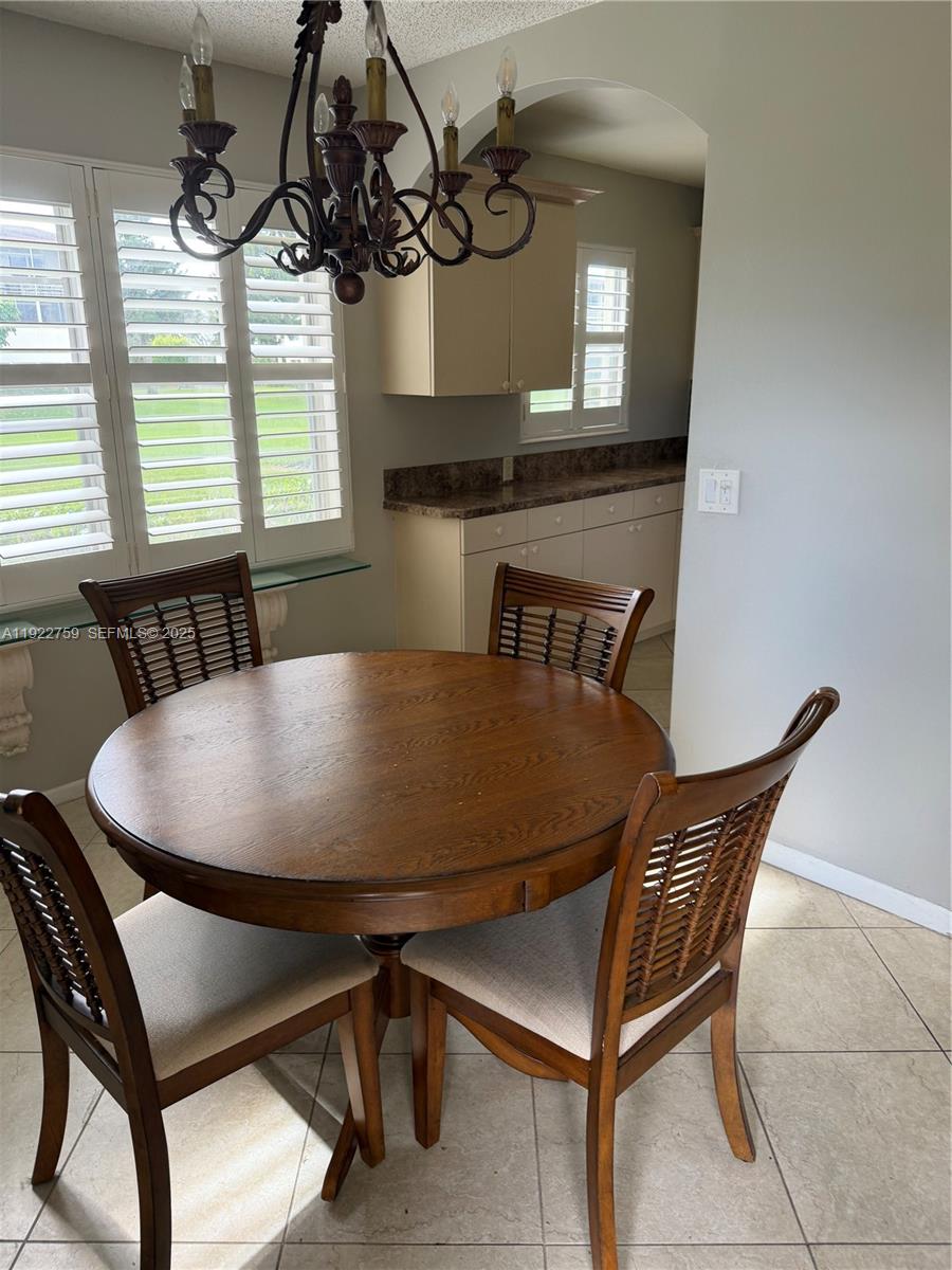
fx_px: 880
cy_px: 635
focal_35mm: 24
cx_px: 476
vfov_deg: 71.6
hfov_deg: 56.8
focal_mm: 6.76
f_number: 1.78
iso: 100
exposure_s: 1/121
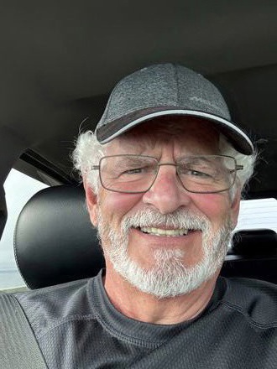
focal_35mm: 30
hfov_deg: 46.8
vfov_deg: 60.0
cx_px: 138
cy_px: 184
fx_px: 320
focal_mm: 2.69
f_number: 1.9
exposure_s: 1/121
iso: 32
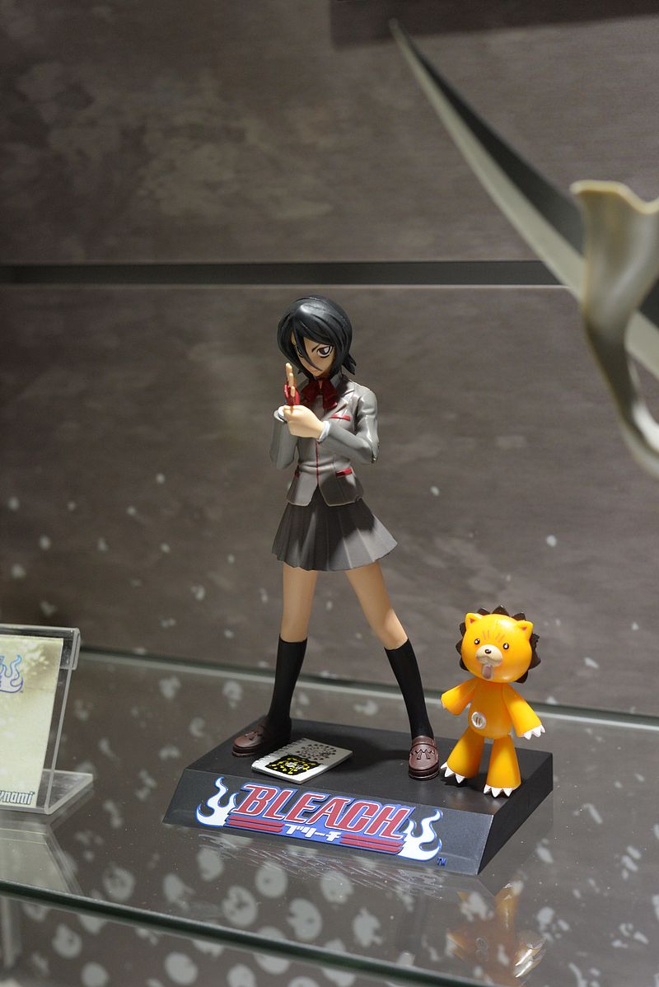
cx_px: 330
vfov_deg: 39.6
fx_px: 1371
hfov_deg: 27.0
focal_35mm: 50
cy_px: 494
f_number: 6.3
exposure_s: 1/160
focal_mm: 50
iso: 2000
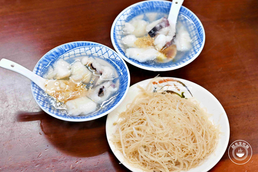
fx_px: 537
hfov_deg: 27.0
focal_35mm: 75
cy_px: 86
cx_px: 129
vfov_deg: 18.2
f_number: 3.2
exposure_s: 1/200
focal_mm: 50
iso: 720
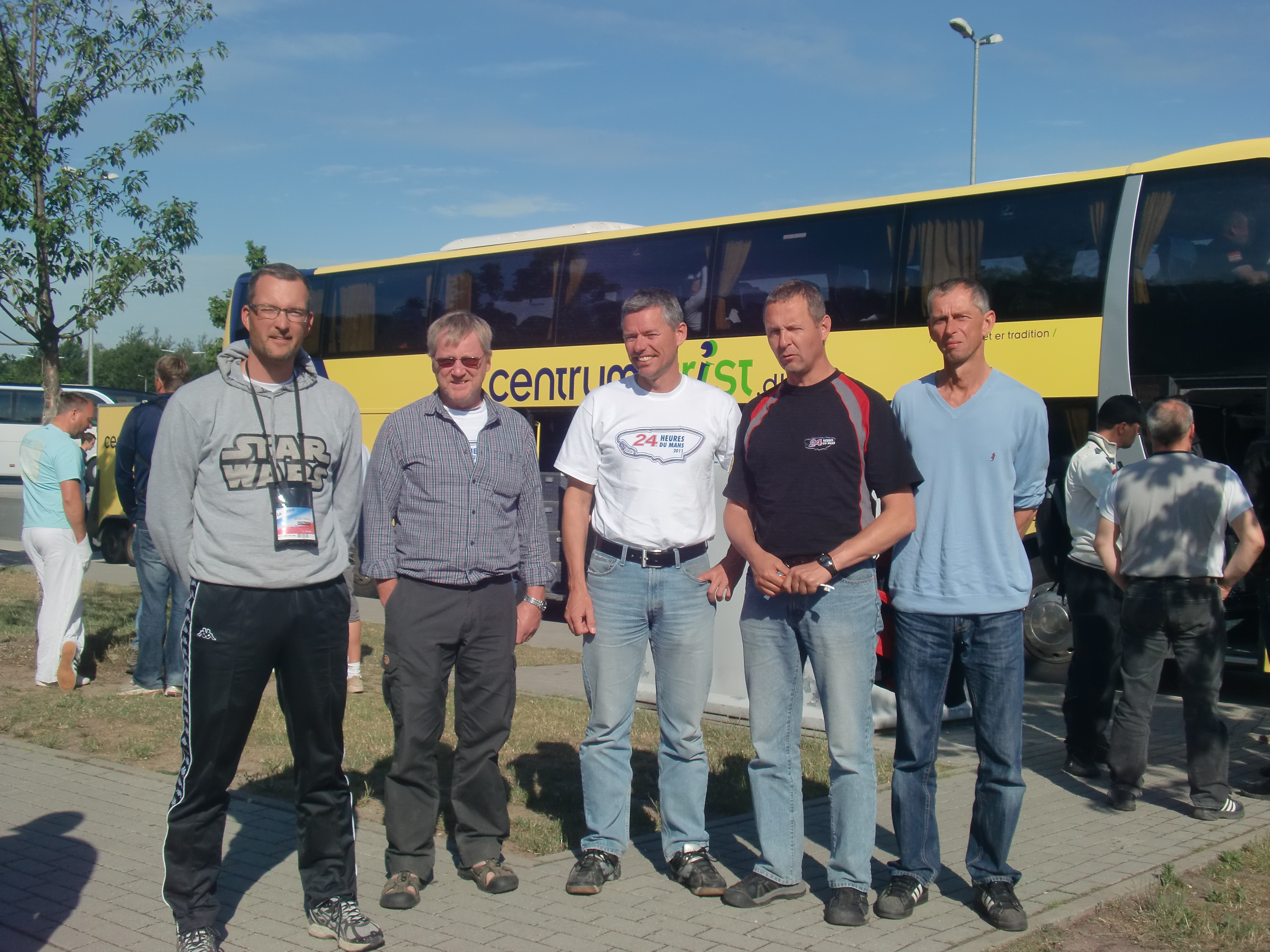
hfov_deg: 42.9
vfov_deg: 32.9
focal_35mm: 44
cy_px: 476
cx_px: 635
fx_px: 1614
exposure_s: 1/250
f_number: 10
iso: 64
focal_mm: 7.91
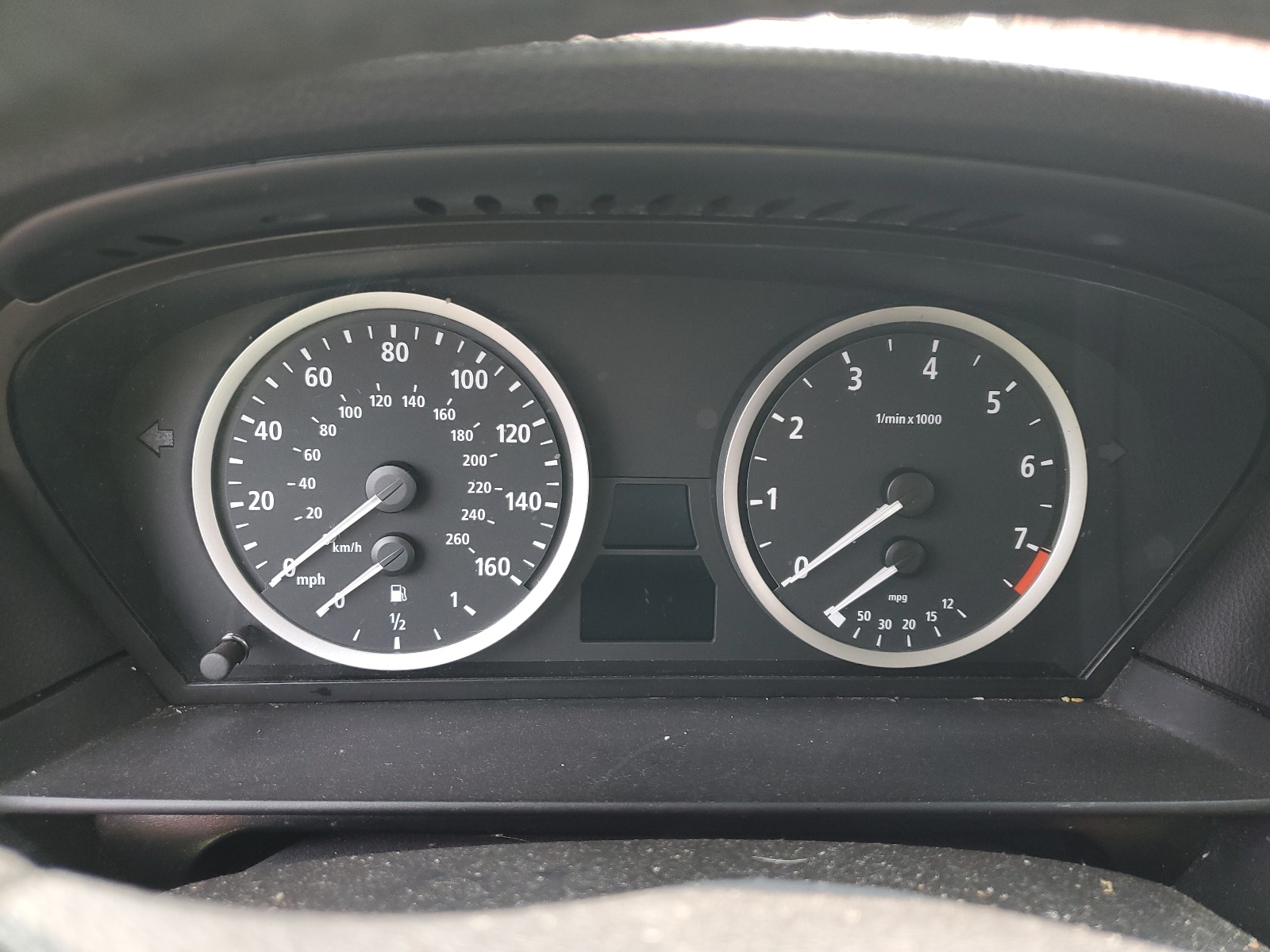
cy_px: 476
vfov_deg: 53.1
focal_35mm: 26
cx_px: 635
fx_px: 954
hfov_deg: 67.3
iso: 75
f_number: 1.5
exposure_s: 1/120
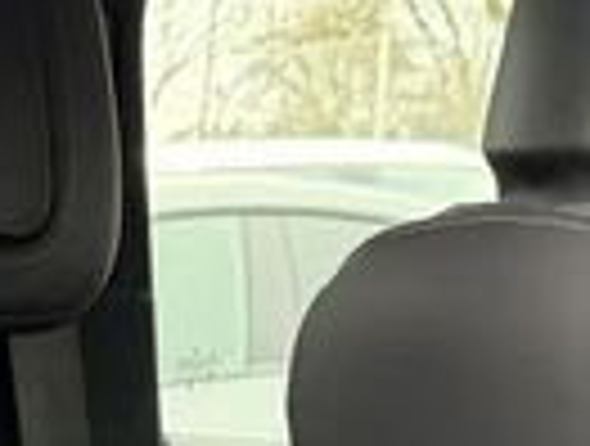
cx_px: -275
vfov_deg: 7.3
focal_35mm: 187
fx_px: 3196
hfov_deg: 10.2
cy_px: 1212
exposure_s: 1/85
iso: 200
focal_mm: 6.76
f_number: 1.78
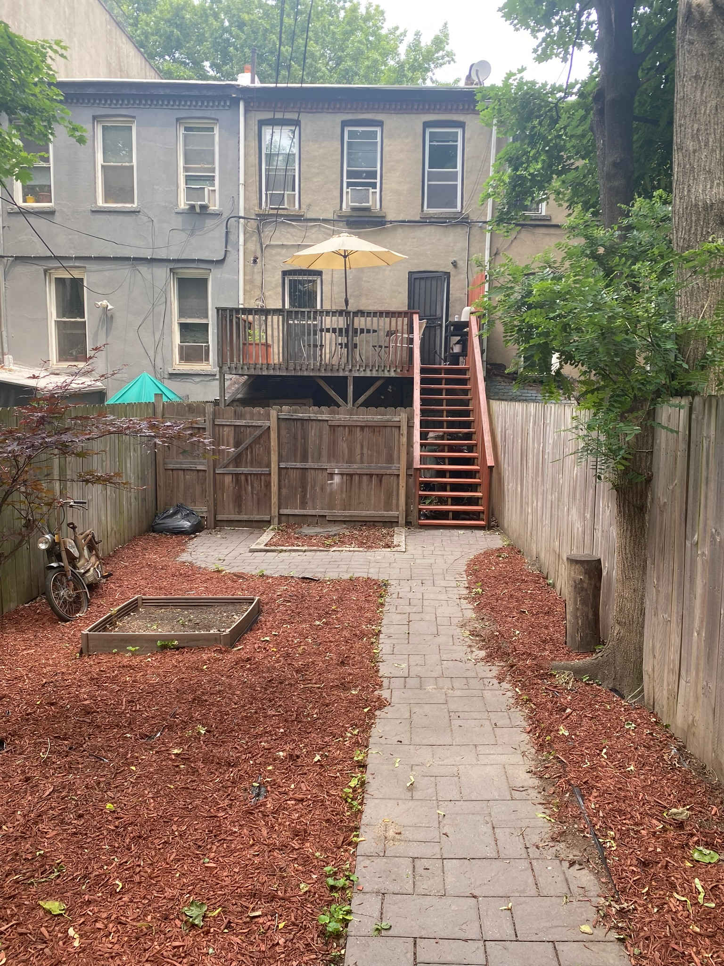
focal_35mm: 26
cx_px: 362
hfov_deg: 53.1
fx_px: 725
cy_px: 483
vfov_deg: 67.3
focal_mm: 4.25
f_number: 1.8
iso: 32
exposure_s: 1/196
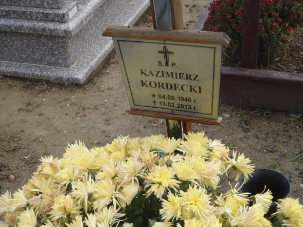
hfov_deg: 38.9
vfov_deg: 29.7
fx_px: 429
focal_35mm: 49
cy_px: 114
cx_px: 152
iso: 64
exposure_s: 1/100
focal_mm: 8.89
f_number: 4.4
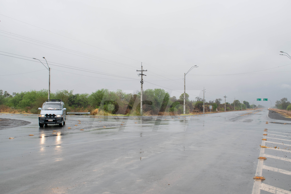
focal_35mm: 40
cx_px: 146
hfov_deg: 47.9
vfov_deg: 33.0
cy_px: 97
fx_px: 327
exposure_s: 1/320
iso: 200
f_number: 9
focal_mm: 27
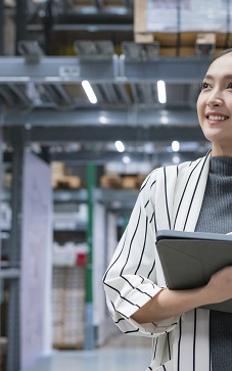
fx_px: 597
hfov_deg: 22.0
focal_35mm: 59
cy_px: 195
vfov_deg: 34.5
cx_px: 132
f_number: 2.2
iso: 640
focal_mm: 35
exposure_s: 1/125
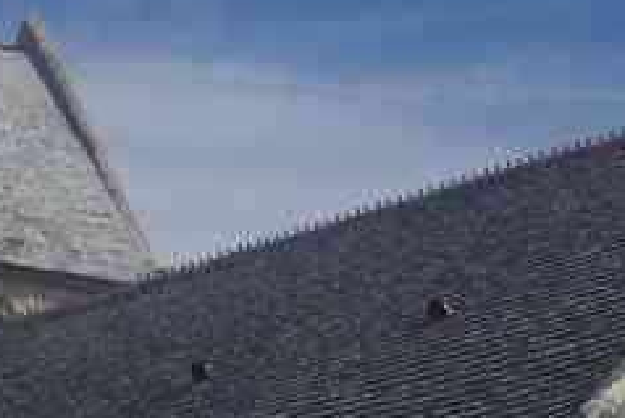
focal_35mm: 195
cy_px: 371
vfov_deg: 7.0
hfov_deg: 10.5
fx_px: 3389
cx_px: 96
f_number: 11
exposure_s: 1/125
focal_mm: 31
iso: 200
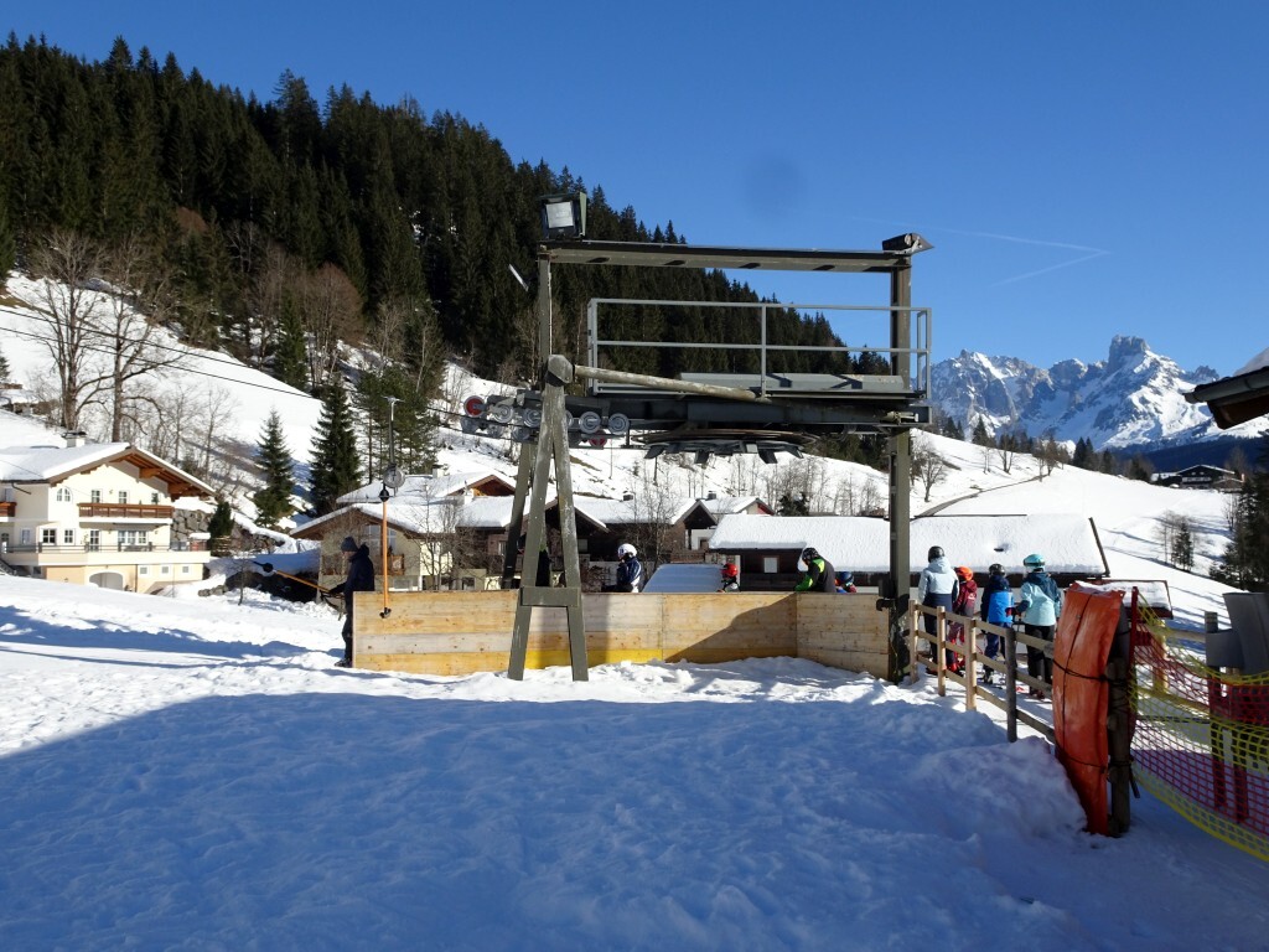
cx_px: 634
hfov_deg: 58.4
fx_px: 1136
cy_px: 476
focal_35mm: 31
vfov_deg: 45.4
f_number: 4
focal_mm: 5.26
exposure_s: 1/800
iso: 80
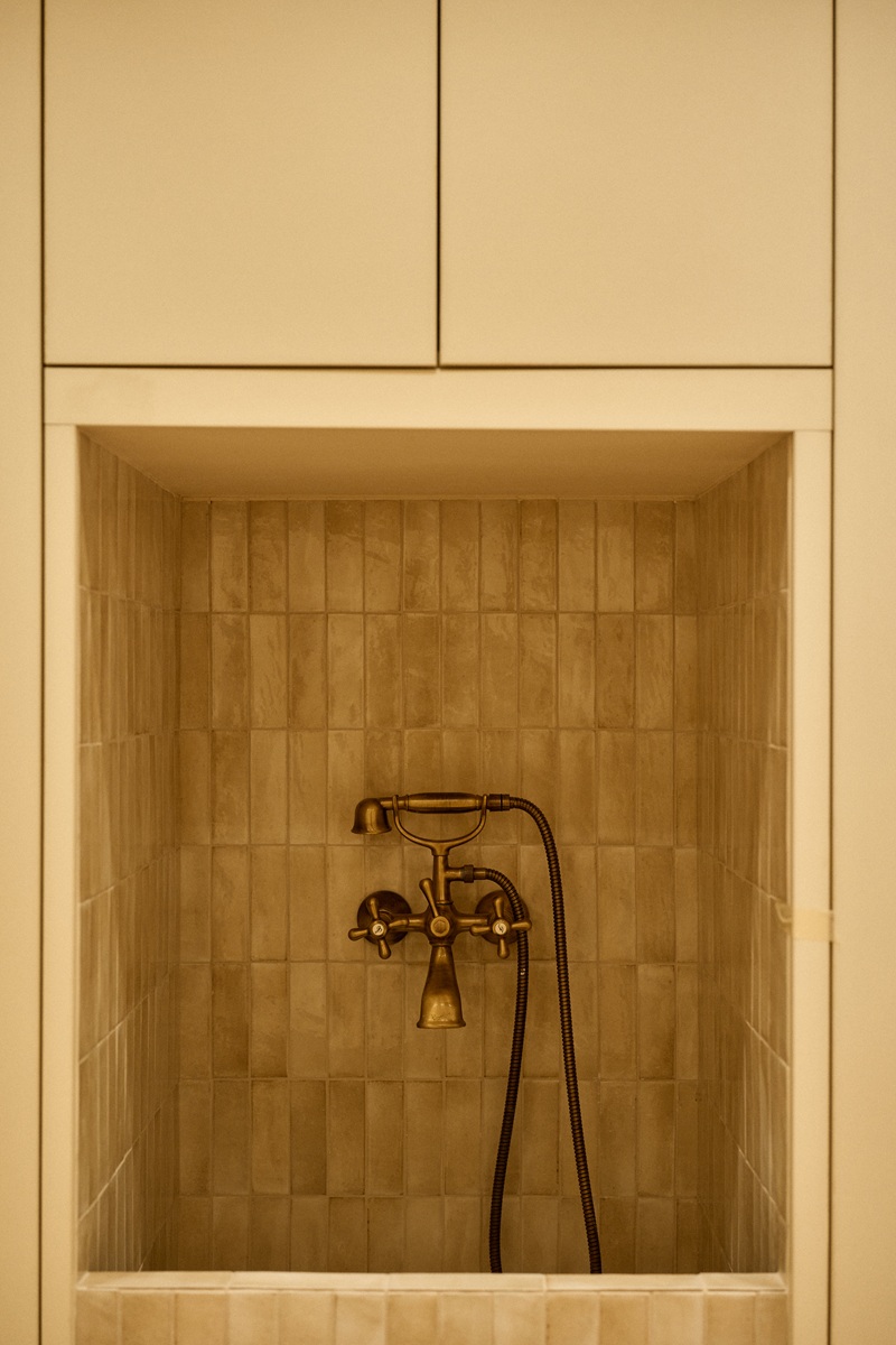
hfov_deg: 27.0
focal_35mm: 50
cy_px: 672
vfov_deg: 39.6
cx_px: 448
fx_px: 1867
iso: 640
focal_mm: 50
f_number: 2.8
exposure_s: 1/200
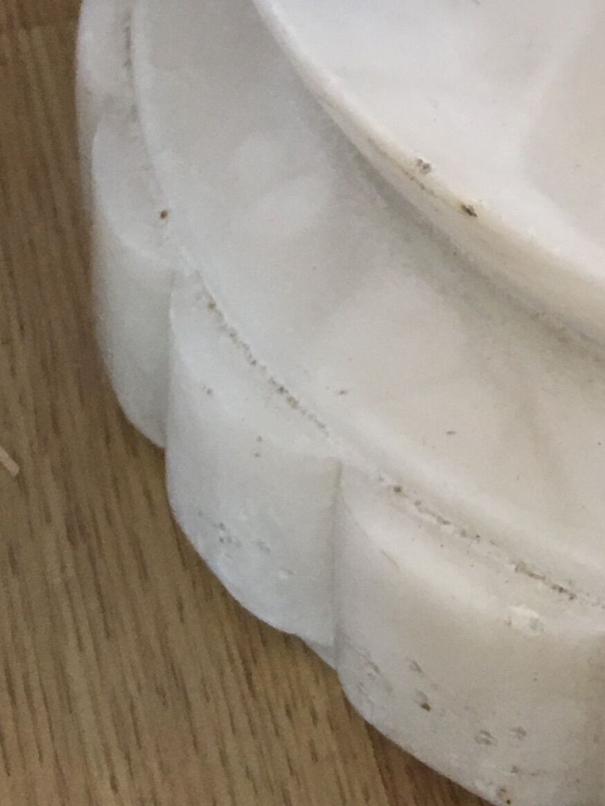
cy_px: -17
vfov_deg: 19.0
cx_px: 856
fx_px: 2330
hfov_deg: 14.0
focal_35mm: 100
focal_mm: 4.15
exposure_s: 1/33
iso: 64
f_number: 2.2
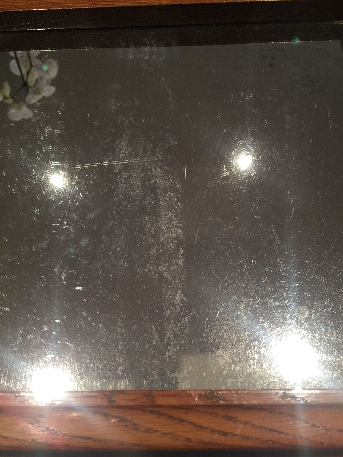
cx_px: 172
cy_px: 228
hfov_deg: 48.2
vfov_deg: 61.7
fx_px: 383
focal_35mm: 29
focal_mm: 4.15
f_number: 2.2
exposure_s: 1/33
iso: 80
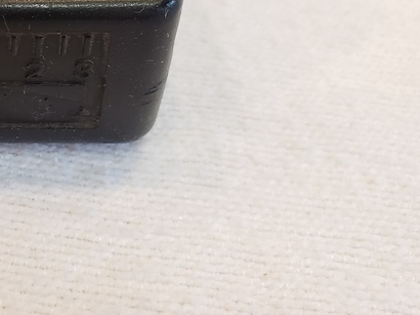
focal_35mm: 64
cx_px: -47
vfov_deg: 22.0
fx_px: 776
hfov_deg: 27.6
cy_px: -4
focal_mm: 4.3
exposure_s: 1/30
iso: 250
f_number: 2.4
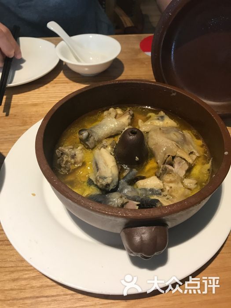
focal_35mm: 28
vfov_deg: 63.4
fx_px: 249
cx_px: 116
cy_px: 154
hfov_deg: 49.7
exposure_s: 1/25
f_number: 1.8
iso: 32
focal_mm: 3.99
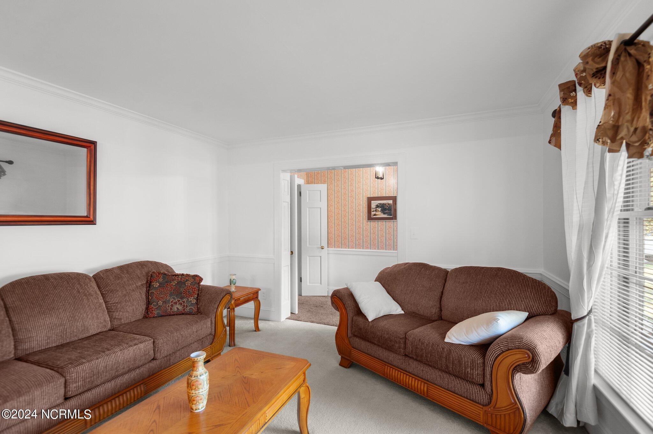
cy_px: 217
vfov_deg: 73.7
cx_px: 326
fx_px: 290
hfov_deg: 96.8
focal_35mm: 16
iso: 400
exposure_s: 1/5
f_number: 4
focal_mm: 16
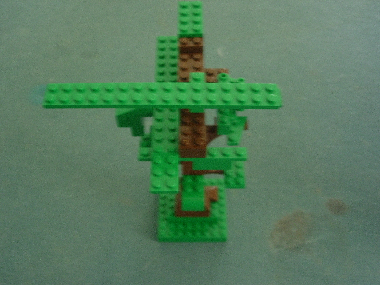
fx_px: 450
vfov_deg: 35.1
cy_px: 142
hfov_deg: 45.8
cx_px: 190
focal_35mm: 41
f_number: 2.9
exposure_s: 1/9.5
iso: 200
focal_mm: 8.5
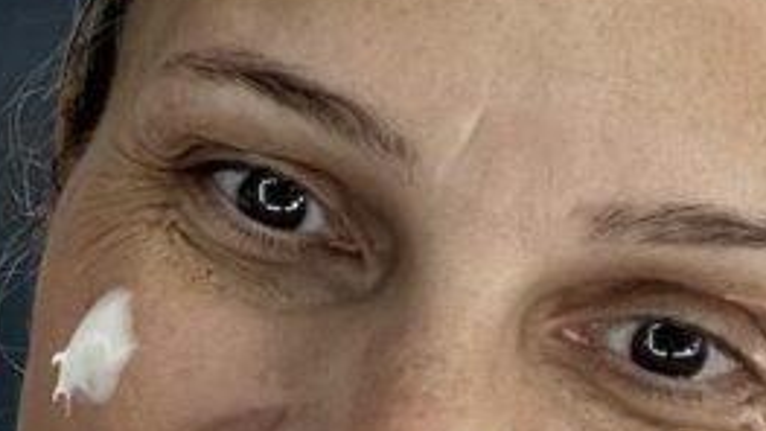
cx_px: 50
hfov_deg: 19.7
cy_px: 313
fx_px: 2153
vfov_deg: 11.4
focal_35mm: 106
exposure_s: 1/55
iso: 250
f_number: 2.2
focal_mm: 2.71
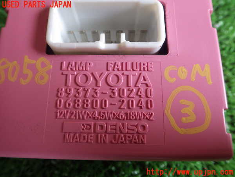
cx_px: 118
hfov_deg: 58.4
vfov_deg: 45.4
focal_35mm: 31
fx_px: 210
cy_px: 88
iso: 320
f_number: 3.1
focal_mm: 5.5
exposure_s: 1/45
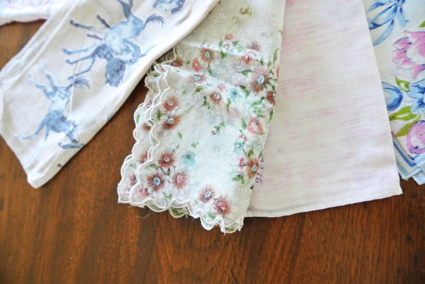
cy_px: 142
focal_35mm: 27
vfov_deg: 48.0
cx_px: 212
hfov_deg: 67.3
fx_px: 319
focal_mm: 10
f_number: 3.5
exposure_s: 1/30
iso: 800
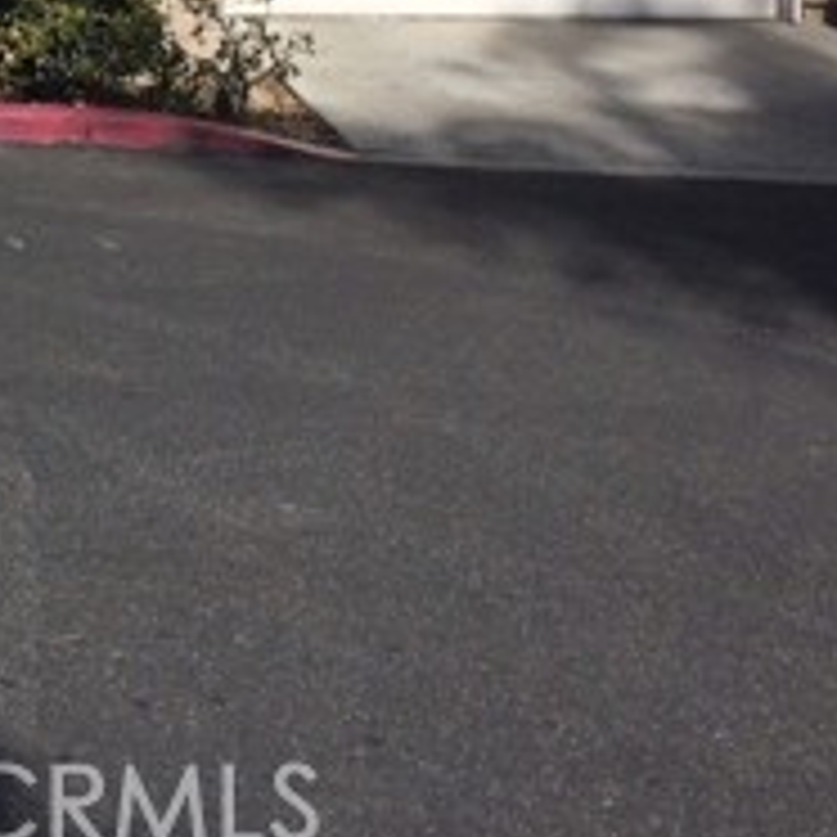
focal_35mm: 88
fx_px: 2407
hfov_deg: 18.4
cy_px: -212
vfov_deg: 18.5
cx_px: -238
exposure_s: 1/3731
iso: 32
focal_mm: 4.15
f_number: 2.2
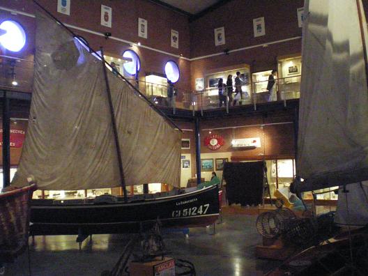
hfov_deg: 49.0
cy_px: 138
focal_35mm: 38
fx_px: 404
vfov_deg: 37.7
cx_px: 184
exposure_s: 1/30
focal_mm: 6.3
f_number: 3.1
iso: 2500
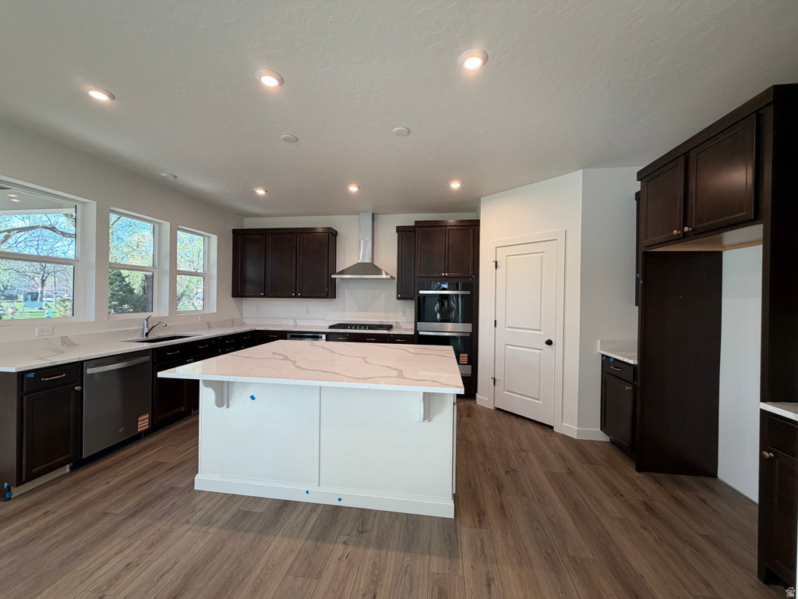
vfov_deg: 85.7
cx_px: 399
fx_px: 323
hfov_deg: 102.1
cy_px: 300
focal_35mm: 14
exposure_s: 1/120
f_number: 2.2
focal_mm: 2.22
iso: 125
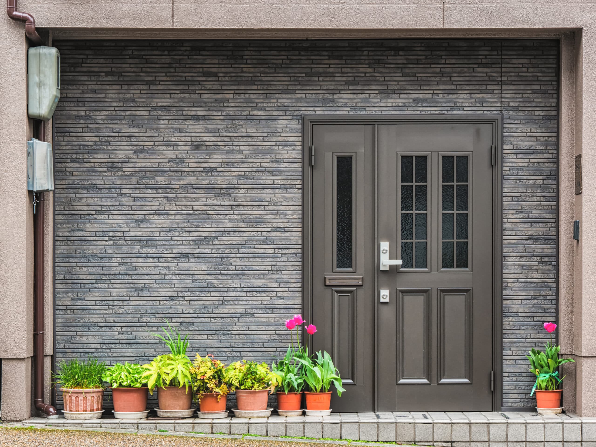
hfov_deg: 21.3
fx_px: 1584
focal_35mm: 92
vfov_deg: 16.1
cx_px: 298
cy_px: 224
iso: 400
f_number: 7.1
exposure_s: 1/60
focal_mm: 46
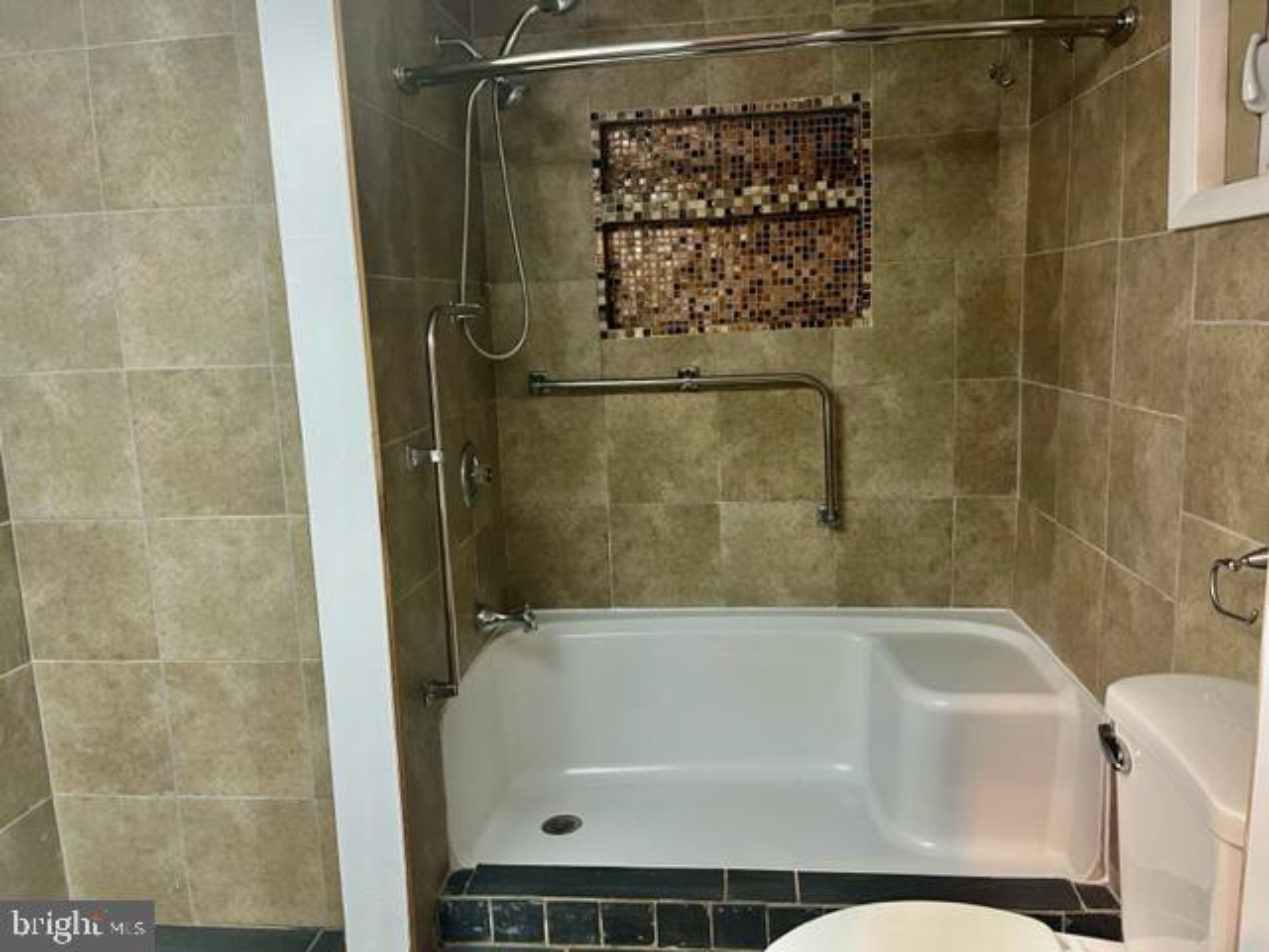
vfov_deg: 53.1
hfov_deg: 67.3
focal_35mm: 26
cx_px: 634
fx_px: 953
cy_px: 476
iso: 125
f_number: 1.6
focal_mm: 5.1
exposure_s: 1/60
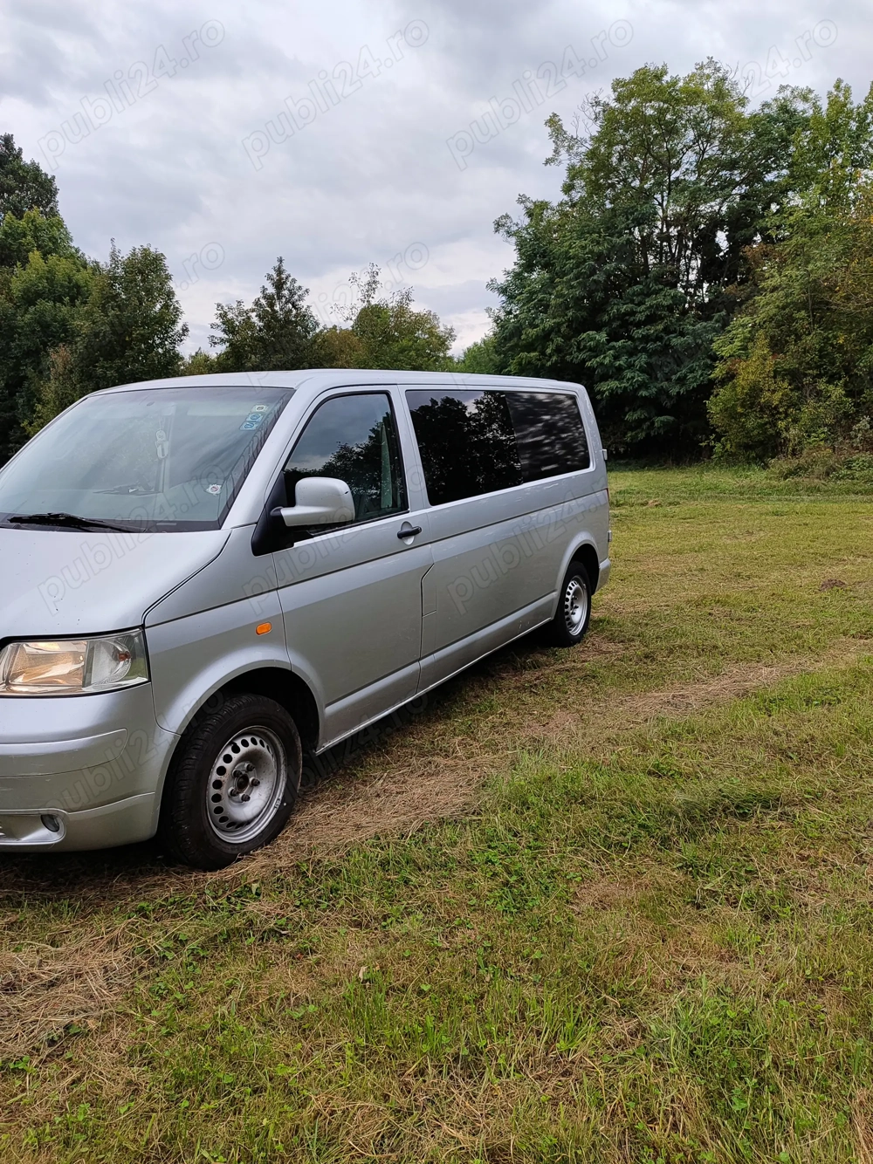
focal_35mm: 25
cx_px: 436
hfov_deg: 54.9
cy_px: 582
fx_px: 841
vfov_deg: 69.4
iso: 50
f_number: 1.89
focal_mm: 5.95
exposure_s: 1/175
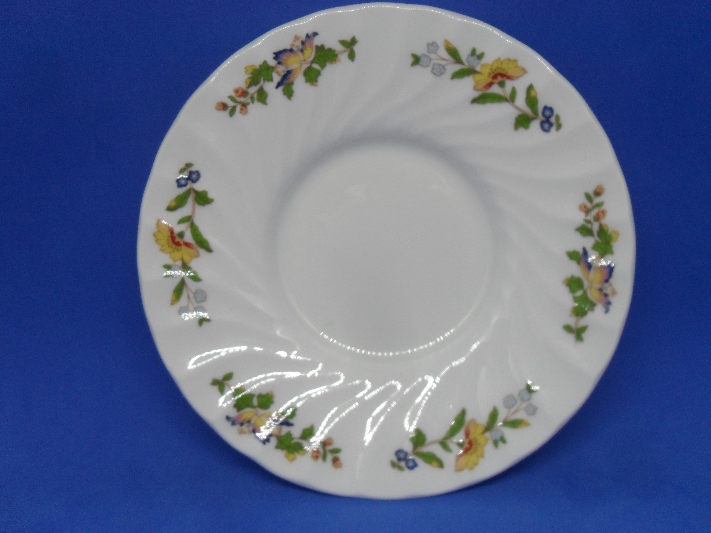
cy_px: 252
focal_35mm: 38
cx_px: 373
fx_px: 781
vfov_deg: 37.7
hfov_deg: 49.0
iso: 100
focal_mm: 6.2
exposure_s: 1/90
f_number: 2.8
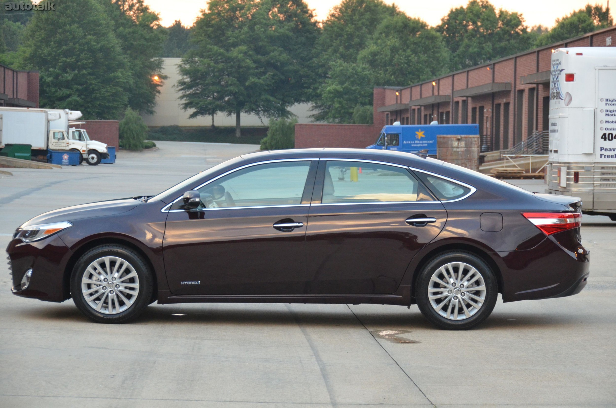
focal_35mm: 120
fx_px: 2049
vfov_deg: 11.4
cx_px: 308
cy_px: 204
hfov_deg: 17.1
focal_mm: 80
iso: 1600
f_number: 5
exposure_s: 1/320
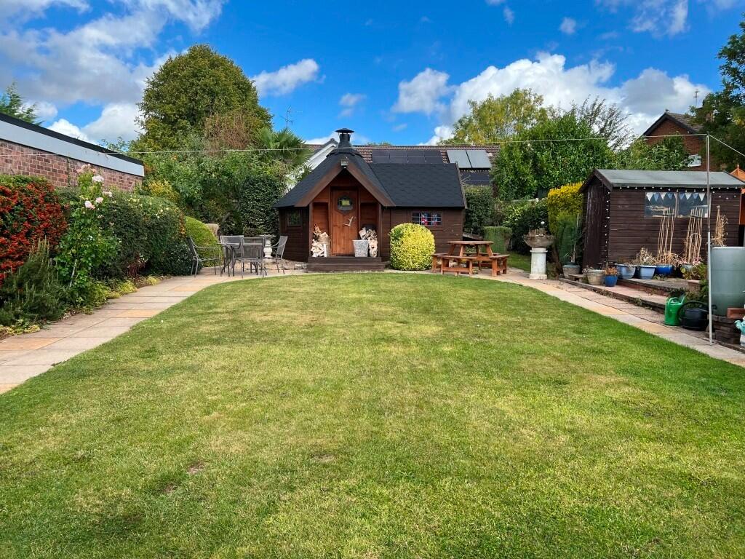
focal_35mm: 26
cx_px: 372
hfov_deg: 67.3
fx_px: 560
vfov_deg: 53.1
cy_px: 280
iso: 50
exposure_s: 1/1838
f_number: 1.5
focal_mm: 5.7
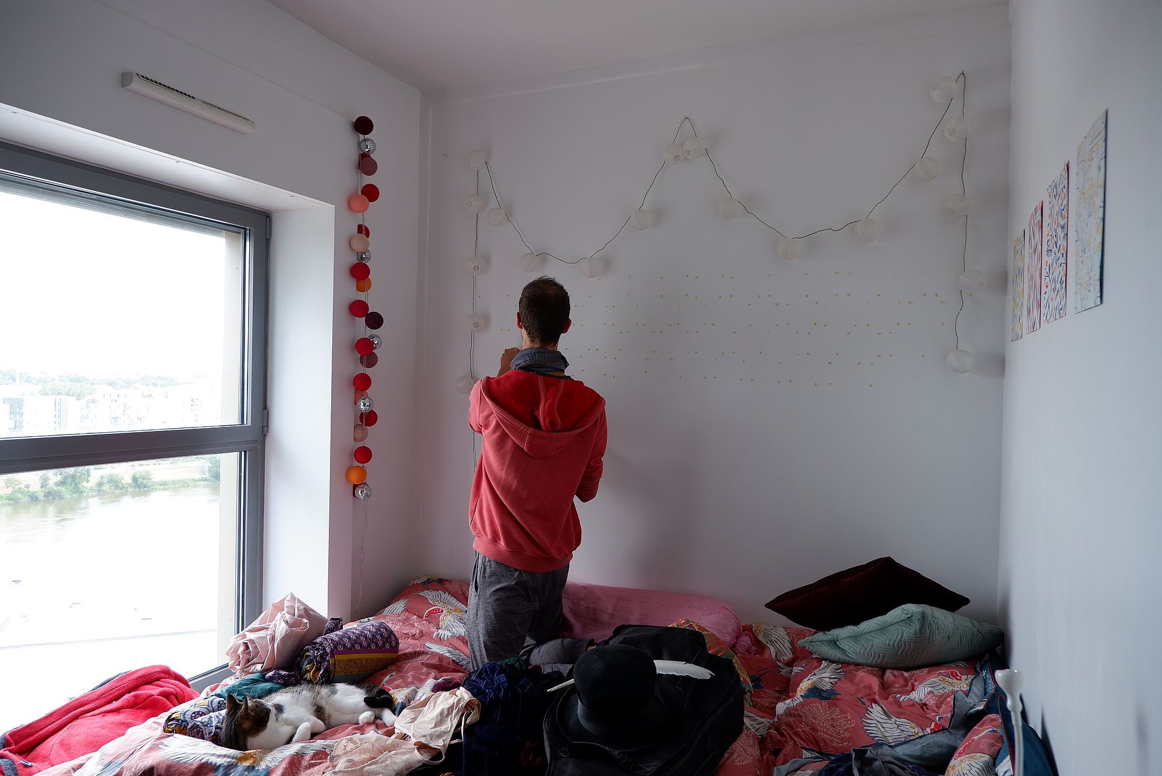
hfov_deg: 76.1
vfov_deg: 55.2
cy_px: 388
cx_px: 581
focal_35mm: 23
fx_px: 743
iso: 200
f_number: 3.5
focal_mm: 15
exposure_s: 1/58
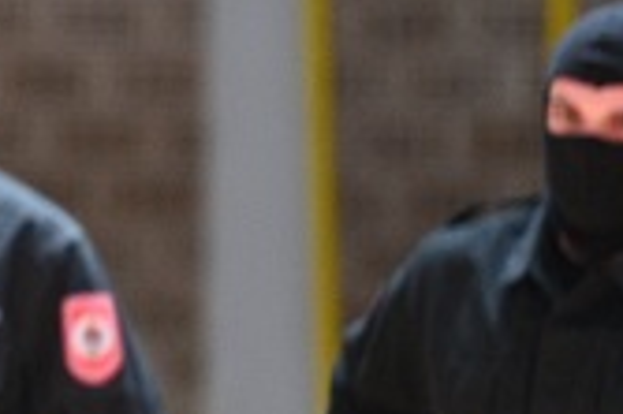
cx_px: -653
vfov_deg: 1.5
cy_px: 388
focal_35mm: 934
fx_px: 16147
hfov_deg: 2.2
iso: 1250
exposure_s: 1/640
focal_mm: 195
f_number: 2.8
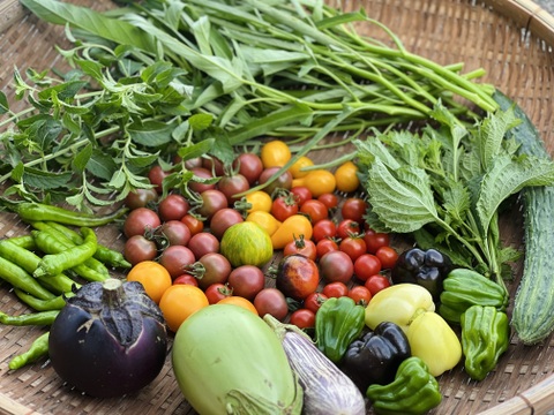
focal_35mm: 77
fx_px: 1232
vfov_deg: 19.1
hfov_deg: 25.3
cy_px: 208
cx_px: 277
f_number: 2.8
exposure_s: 1/121
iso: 32
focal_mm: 9
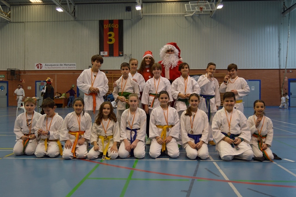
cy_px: 98
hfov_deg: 62.0
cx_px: 148
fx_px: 247
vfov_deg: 43.6
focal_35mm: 30
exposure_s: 1/60
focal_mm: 20
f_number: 3.5
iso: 450
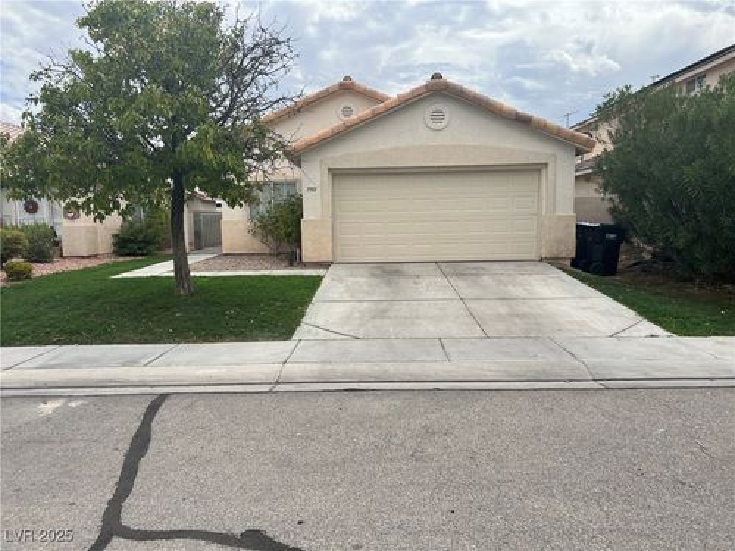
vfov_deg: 53.1
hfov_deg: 67.3
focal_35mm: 26
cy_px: 276
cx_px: 368
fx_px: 552
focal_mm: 5.7
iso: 50
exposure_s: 1/4630
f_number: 1.5
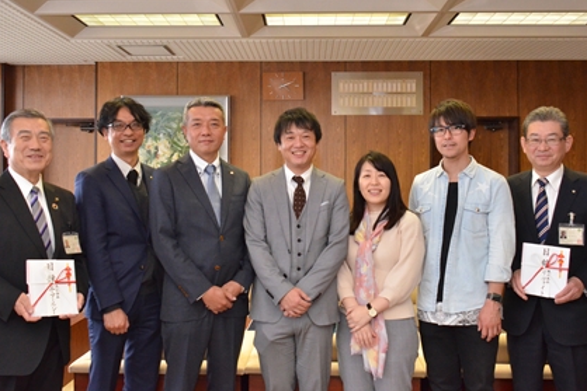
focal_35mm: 38
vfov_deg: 35.4
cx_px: 291
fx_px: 613
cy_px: 176
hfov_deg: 51.2
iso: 3200
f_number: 5.6
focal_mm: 21
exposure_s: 1/250
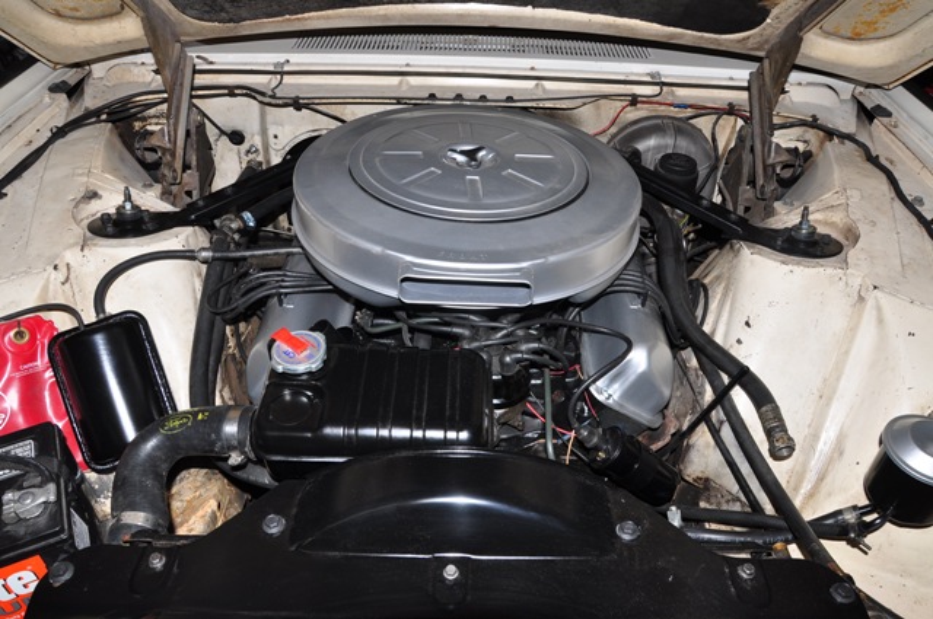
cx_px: 466
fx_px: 699
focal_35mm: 27
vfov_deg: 47.8
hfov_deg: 67.4
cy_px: 310
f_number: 11
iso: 200
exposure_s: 1/60
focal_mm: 18
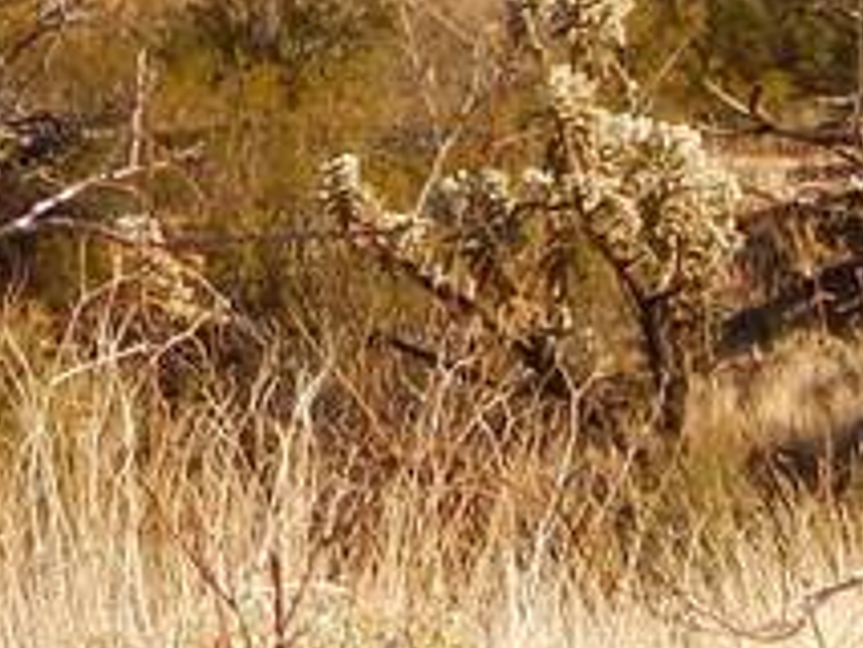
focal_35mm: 624
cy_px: -535
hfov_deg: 3.2
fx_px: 15566
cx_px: -223
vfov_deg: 2.4
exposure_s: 1/500
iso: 125
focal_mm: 18.7
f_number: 4.5
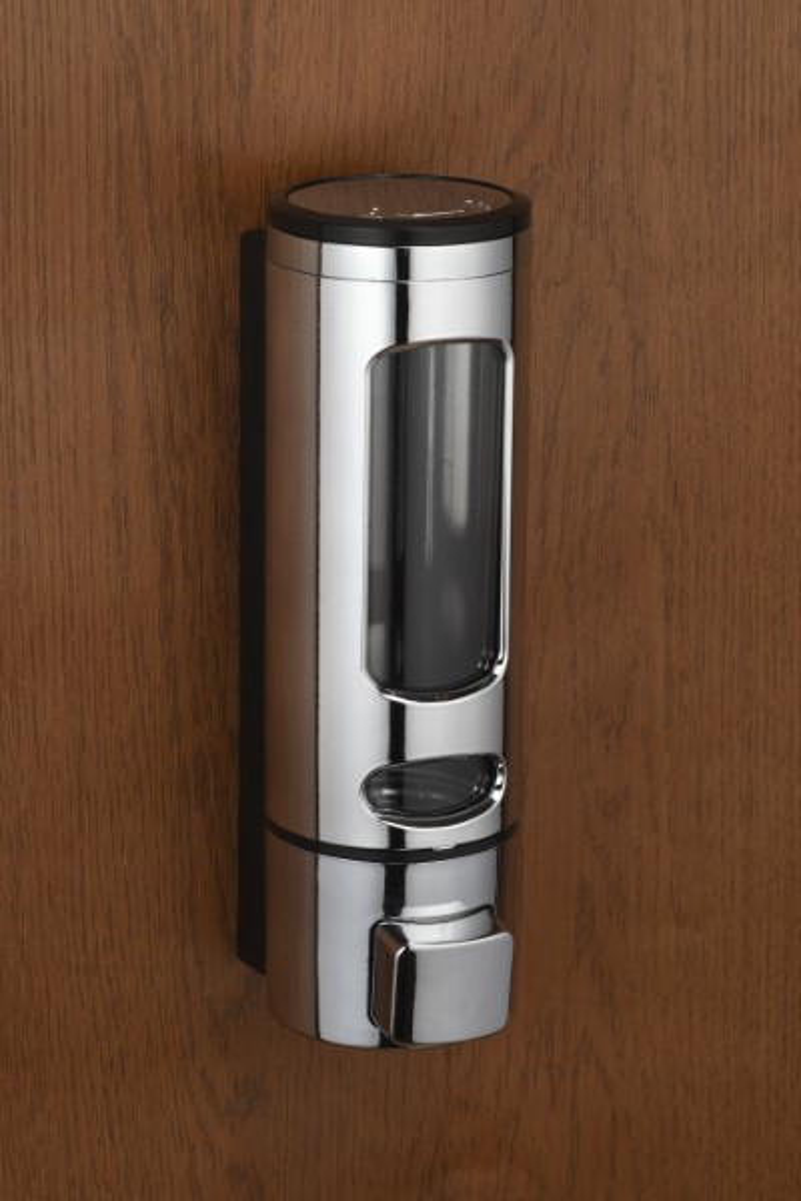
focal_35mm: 127
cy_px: 600
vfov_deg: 16.1
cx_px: 400
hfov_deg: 10.8
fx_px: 4238
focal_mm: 85
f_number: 16
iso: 100
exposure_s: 1/30
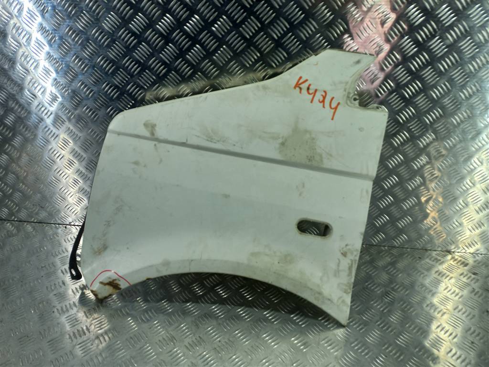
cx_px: 244
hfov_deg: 69.4
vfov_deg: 54.9
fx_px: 353
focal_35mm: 25
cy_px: 184
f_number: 1.8
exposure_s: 1/100
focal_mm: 4.6
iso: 50
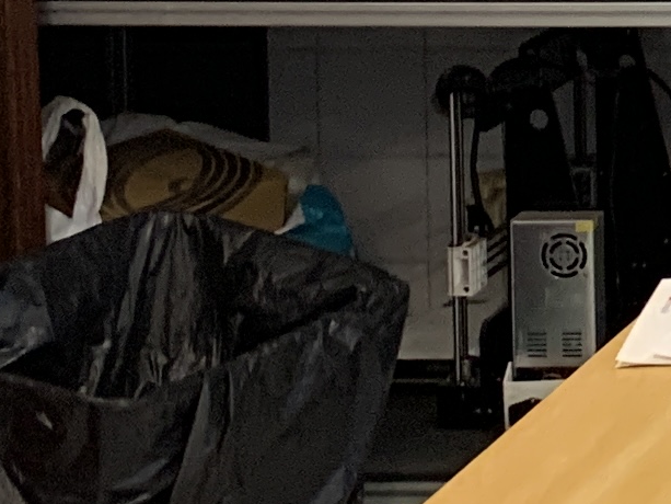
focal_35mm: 171
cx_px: 1670
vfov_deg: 8.3
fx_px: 3315
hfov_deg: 10.0
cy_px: -507
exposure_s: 1/50
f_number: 1.8
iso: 125
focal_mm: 4.25
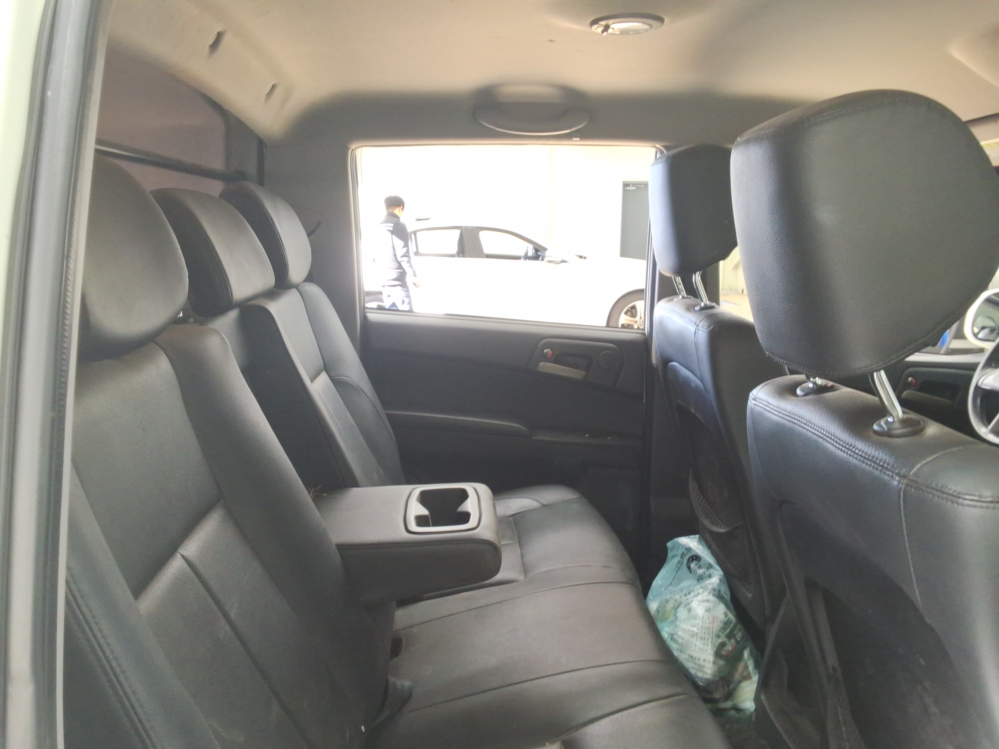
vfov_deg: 49.7
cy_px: 374
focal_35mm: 28
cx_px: 500
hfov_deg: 63.4
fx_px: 808
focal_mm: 2.91
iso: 57
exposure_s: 1/40
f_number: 1.9
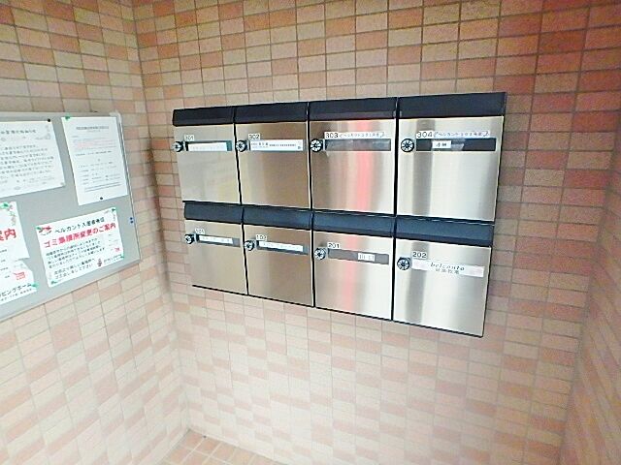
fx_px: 377
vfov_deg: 63.4
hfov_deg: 79.0
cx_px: 310
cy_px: 232
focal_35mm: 21
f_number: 3.5
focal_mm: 3.7
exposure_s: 1/30
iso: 640
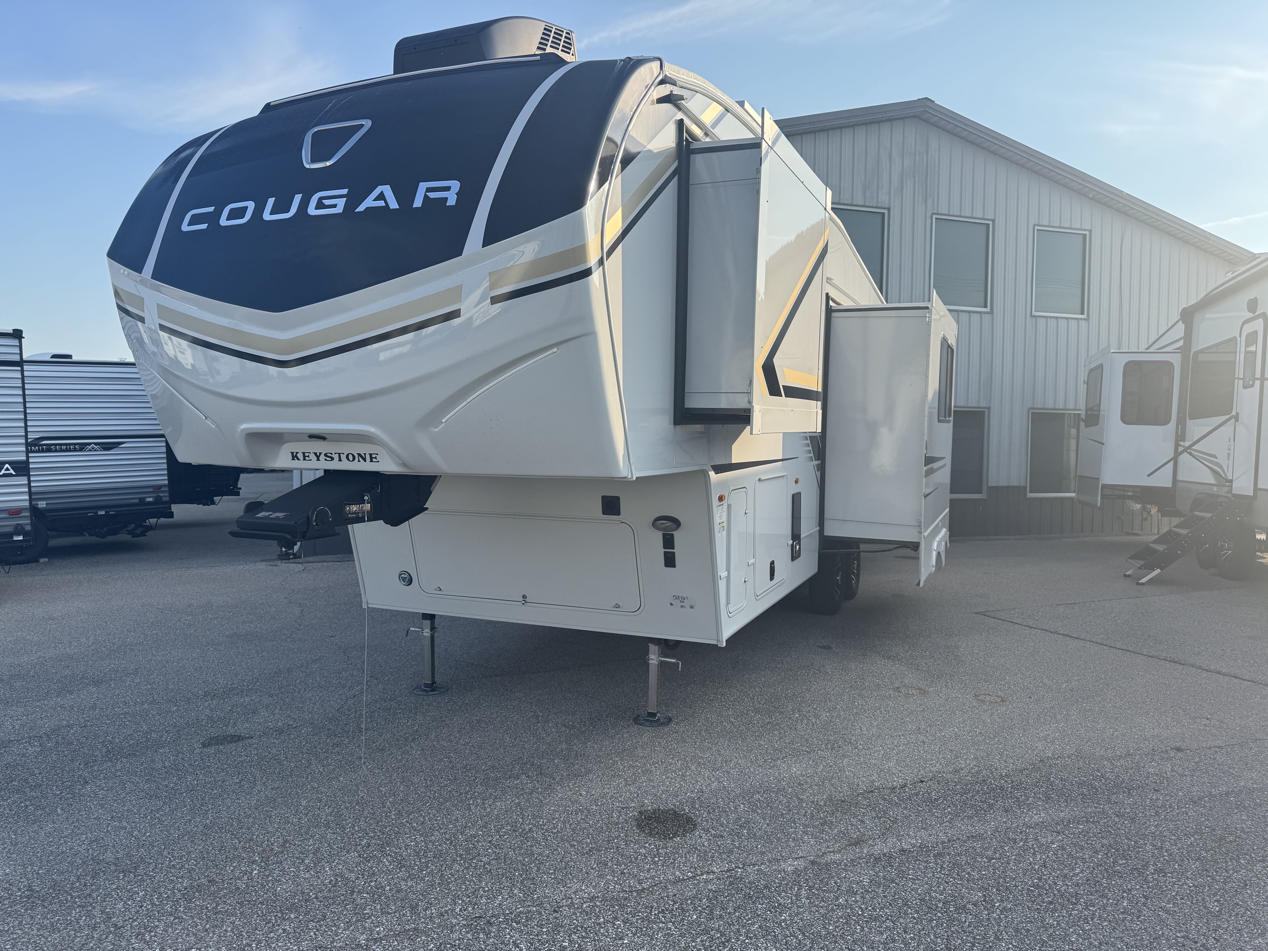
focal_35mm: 24
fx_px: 879
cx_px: 634
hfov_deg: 71.6
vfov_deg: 56.8
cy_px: 476
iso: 80
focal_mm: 6.76
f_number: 1.78
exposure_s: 1/2041
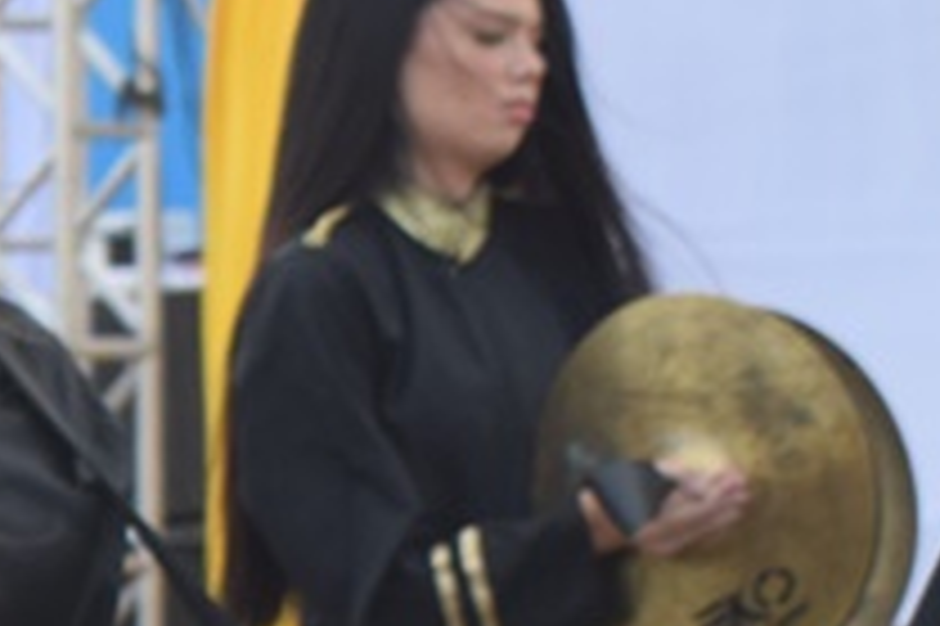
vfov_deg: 5.4
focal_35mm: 251
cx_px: -450
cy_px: 1133
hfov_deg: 8.0
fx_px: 6559
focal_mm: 35
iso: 400
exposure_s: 1/160
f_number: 6.3
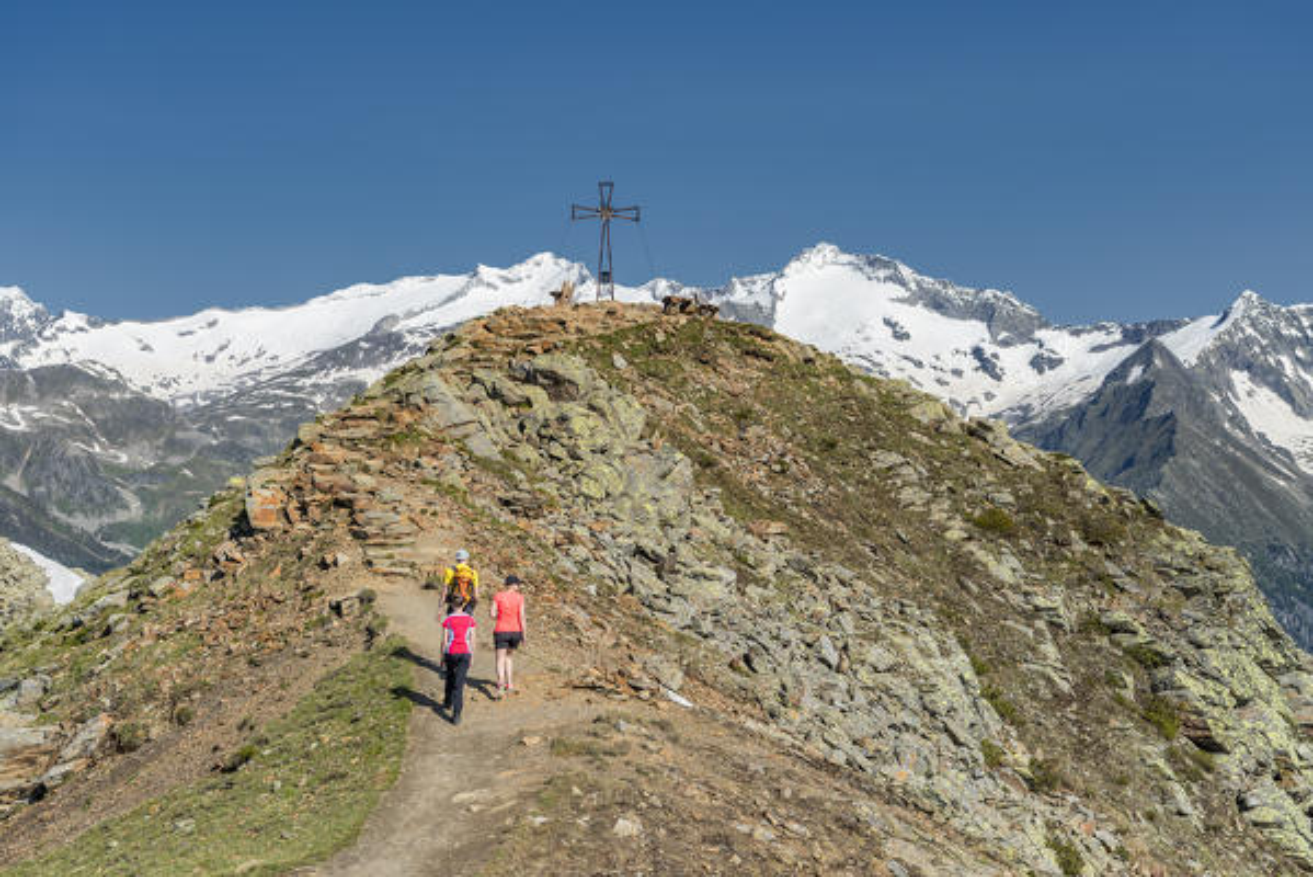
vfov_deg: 24.2
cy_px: 438
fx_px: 2043
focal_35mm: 56
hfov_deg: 35.6
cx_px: 656
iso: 200
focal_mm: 56
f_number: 8
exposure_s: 1/1000
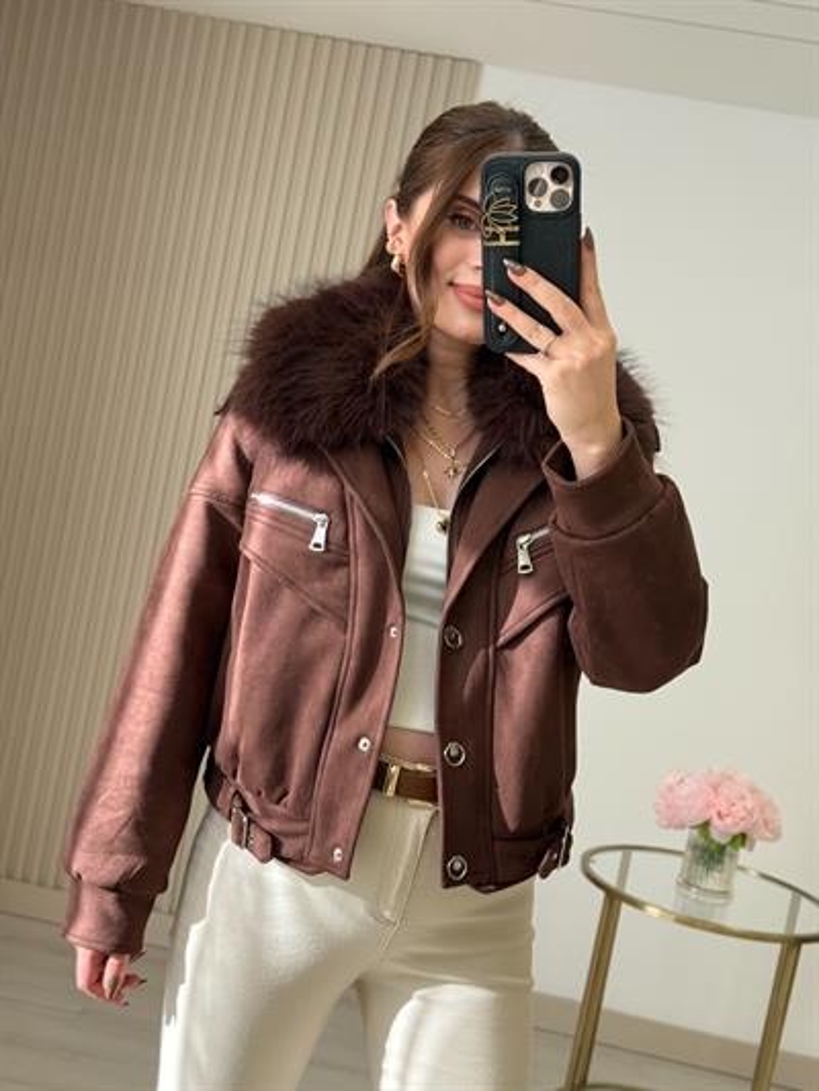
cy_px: 546
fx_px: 1514
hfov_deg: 30.3
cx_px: 410
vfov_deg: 39.6
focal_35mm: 48
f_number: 1.78
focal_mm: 6.76
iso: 100
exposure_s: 1/343
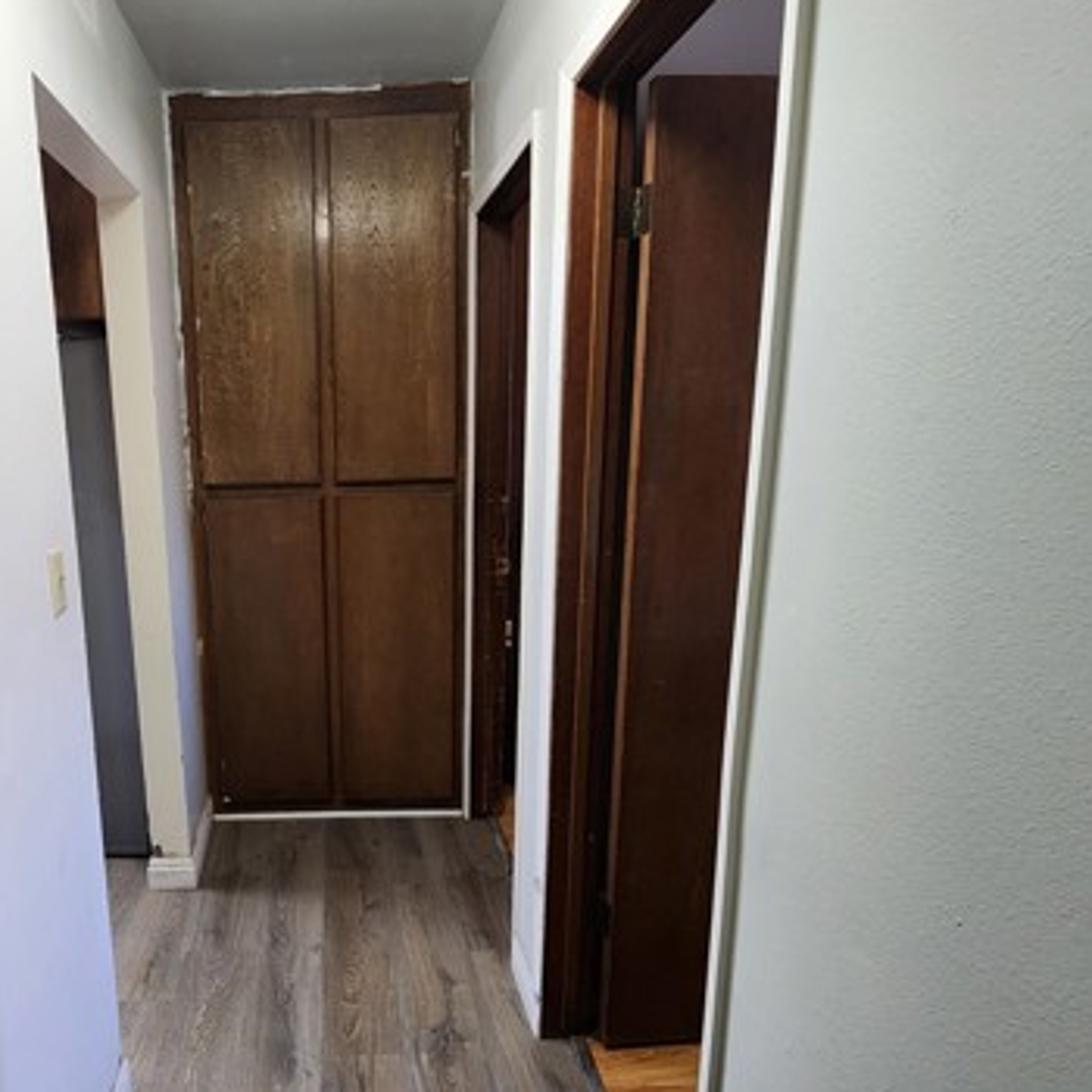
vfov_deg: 72.1
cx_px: 321
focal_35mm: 21
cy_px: 580
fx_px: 749
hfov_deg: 69.0
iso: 320
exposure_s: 1/40
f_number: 2.2
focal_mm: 2.2
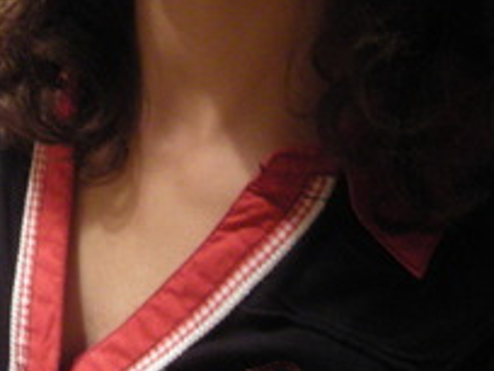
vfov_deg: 13.1
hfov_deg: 17.1
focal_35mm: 110
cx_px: -87
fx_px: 1570
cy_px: -85
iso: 244
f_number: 2.8
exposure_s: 1/8
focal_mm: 5.7
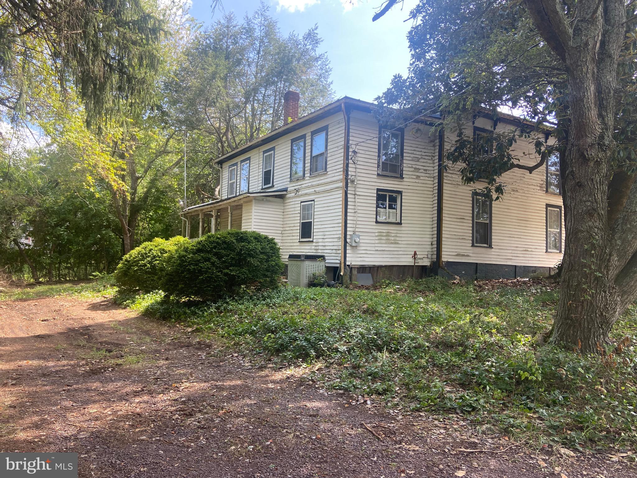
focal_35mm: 26
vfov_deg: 53.1
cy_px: 239
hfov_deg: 67.3
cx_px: 318
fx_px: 478
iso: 32
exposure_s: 1/326
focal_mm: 4.25
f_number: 1.8
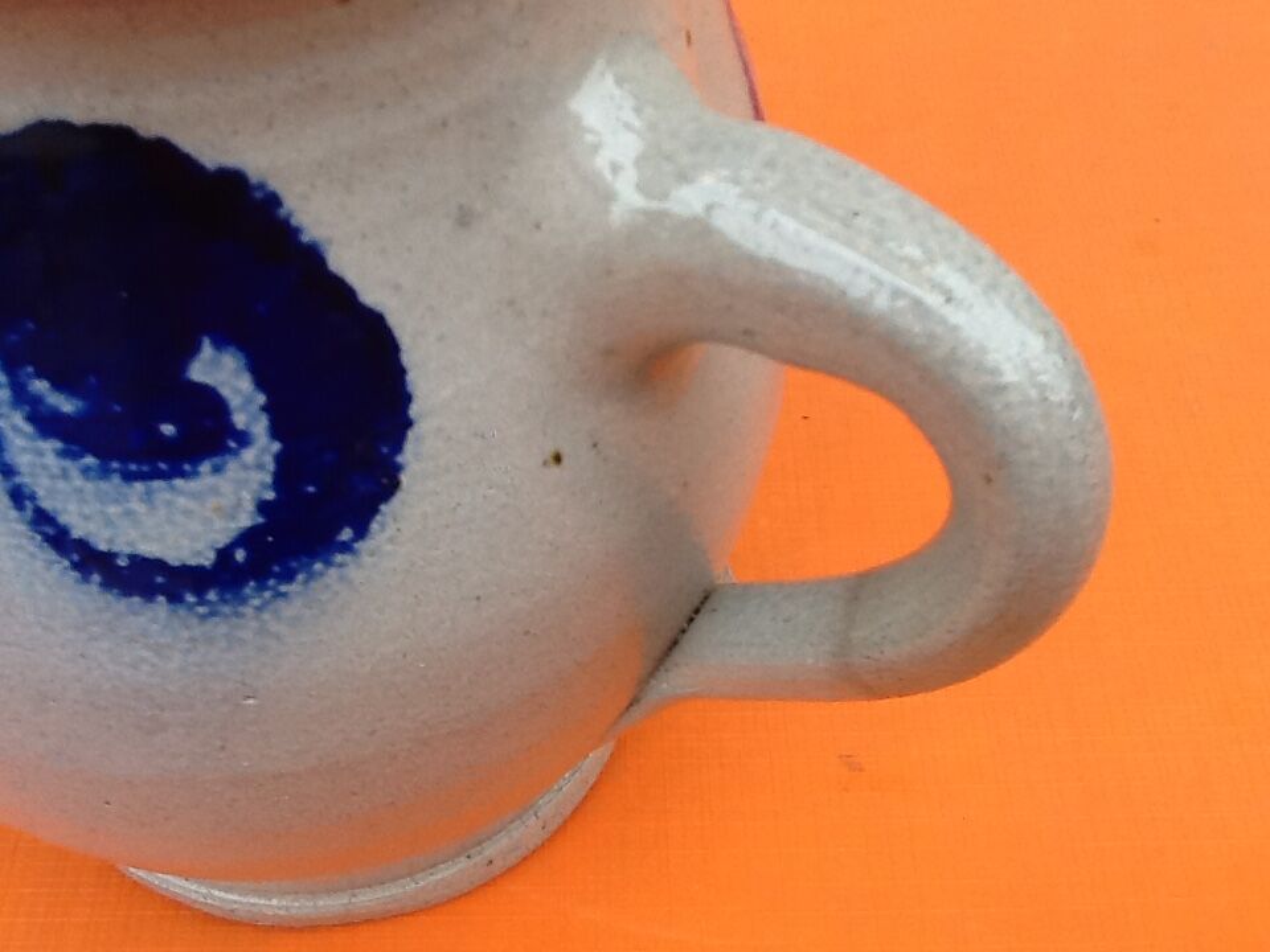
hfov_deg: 42.9
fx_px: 1614
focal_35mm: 44
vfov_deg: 32.9
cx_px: 635
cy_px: 476
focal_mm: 2.03
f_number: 2.4
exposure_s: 1/60
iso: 40
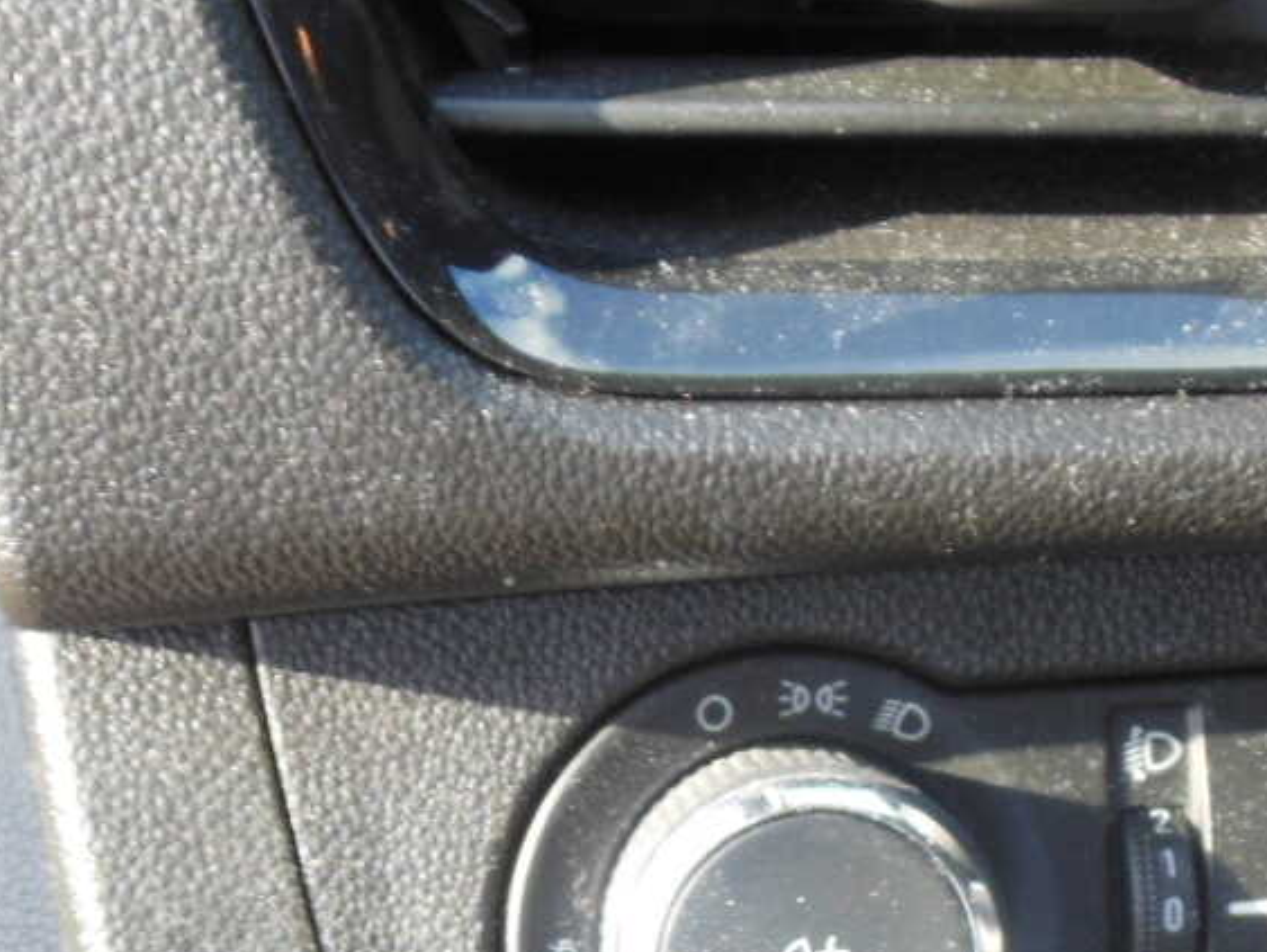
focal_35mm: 71
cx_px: 707
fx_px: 2600
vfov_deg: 19.2
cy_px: 1238
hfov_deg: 27.4
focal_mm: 4.5
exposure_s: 1/60
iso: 125
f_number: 3.2
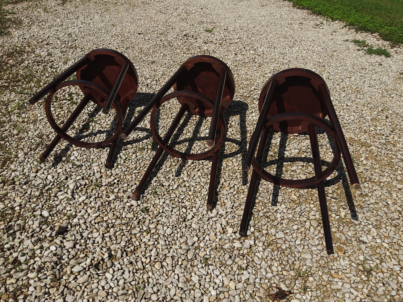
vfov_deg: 53.1
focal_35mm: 26
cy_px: 151
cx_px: 202
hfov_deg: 67.3
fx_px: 303
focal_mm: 3.08
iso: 40
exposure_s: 1/2454
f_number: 2
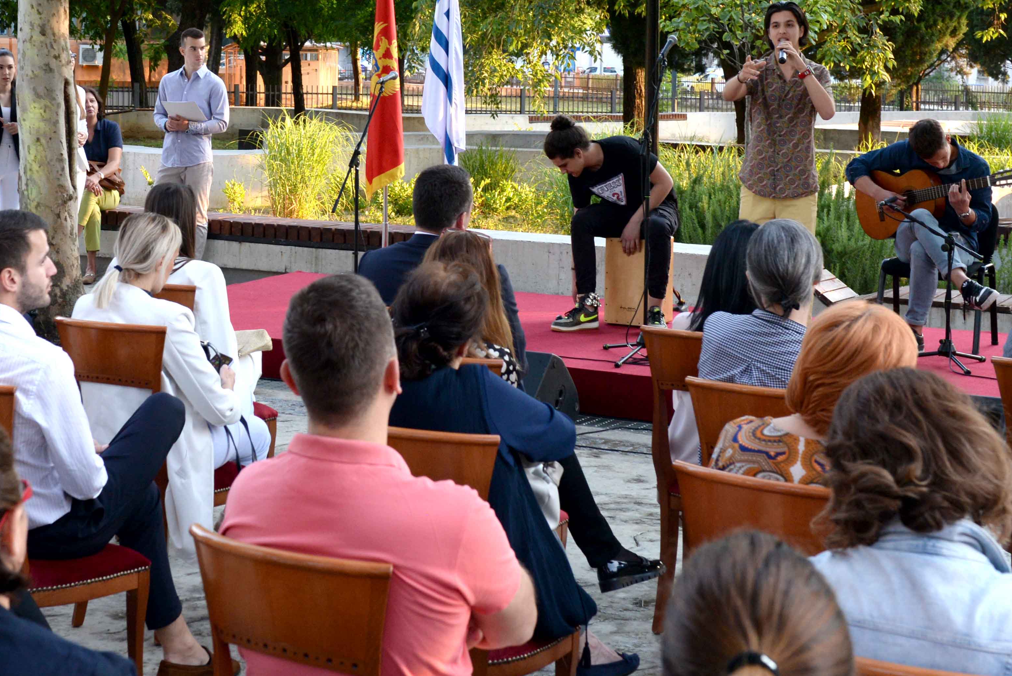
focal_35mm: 74
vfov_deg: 18.3
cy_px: 156
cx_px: 334
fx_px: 2081
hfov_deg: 27.2
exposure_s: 1/200
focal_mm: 38
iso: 800
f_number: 6.3
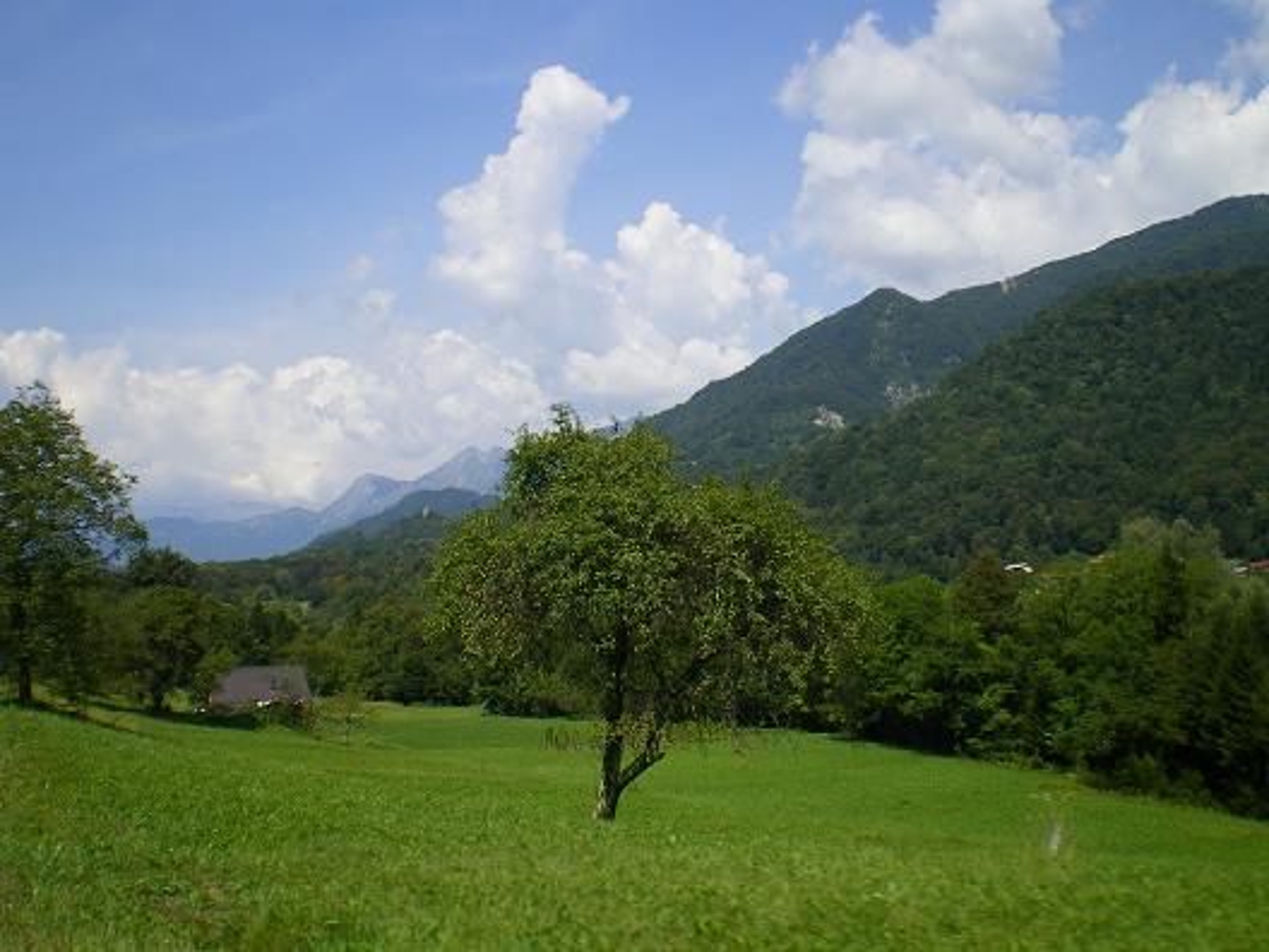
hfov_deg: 49.0
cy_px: 476
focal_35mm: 38
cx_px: 634
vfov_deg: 37.7
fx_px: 1393
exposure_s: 1/400
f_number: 4.6
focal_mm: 6.3
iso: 64
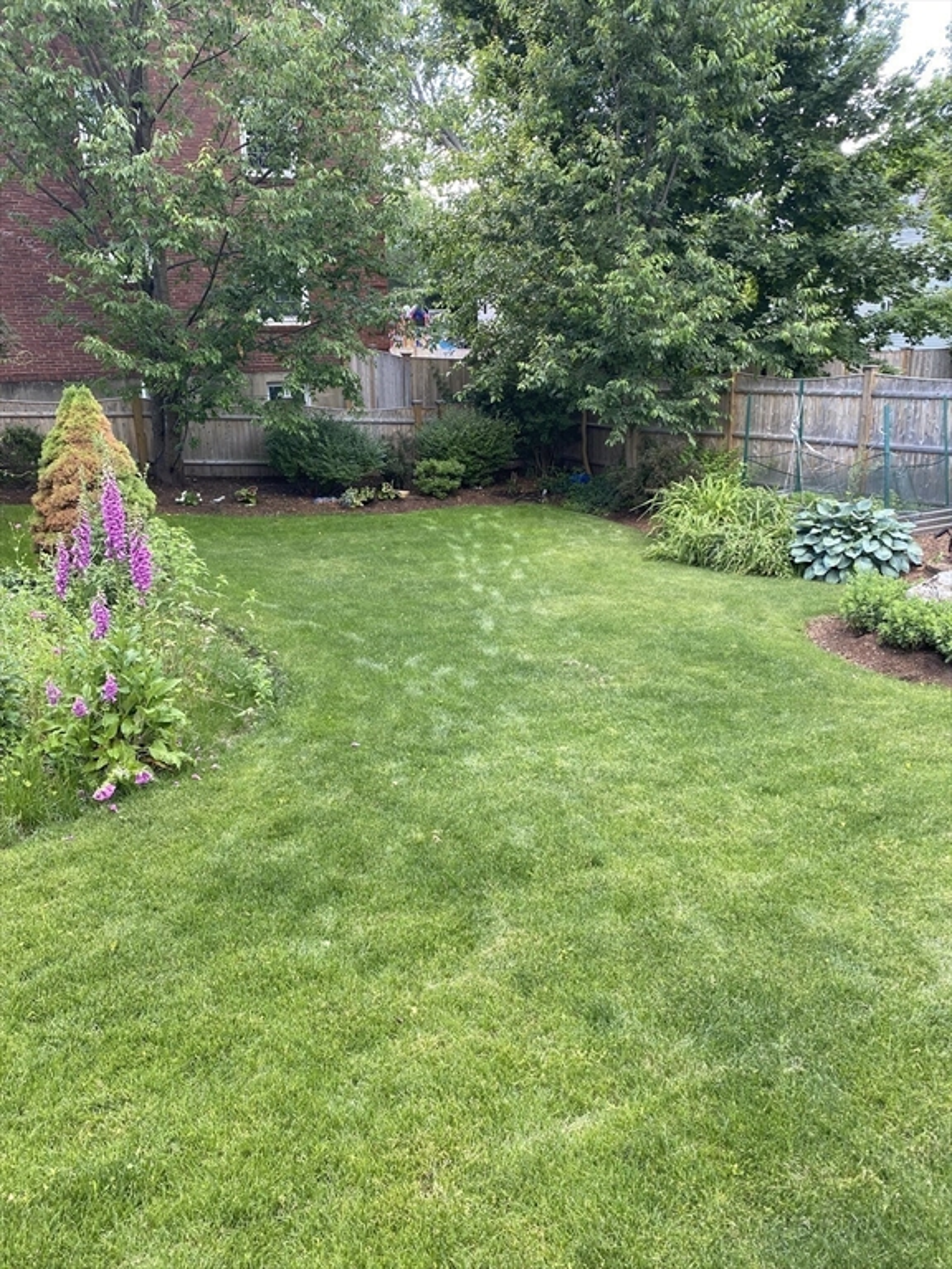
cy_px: 634
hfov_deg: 53.1
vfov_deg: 67.3
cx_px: 476
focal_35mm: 26
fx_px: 953
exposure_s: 1/121
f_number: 1.8
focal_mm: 4.25
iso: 40
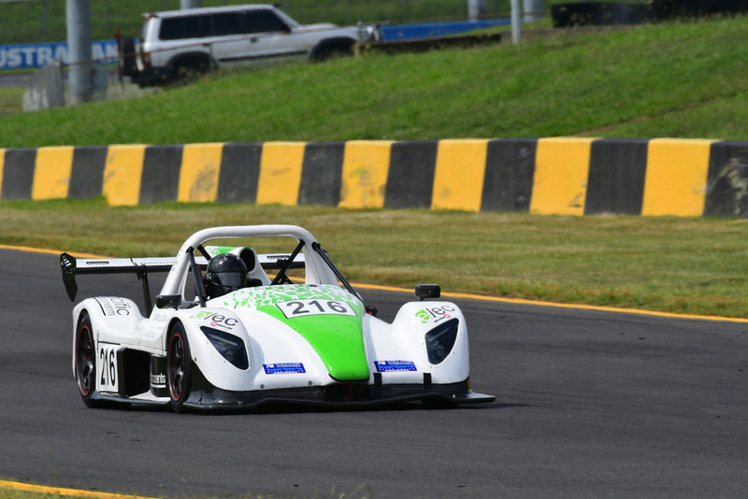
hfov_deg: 2.7
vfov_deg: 1.8
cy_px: 250
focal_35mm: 750
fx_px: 15588
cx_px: 374
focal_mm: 500
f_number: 13
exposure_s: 1/640
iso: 400
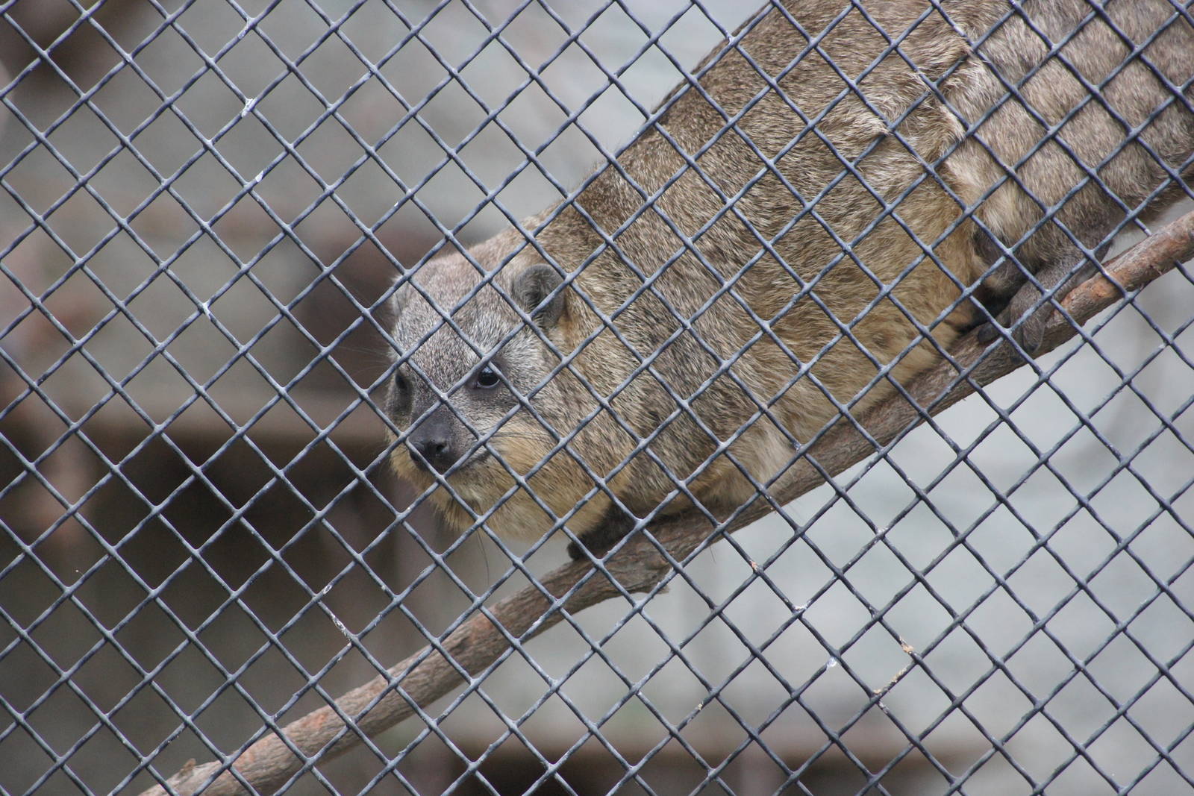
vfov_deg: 5.1
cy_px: 398
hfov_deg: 7.6
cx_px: 597
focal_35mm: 270
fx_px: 8955
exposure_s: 1/500
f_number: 5.6
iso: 1600
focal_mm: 180
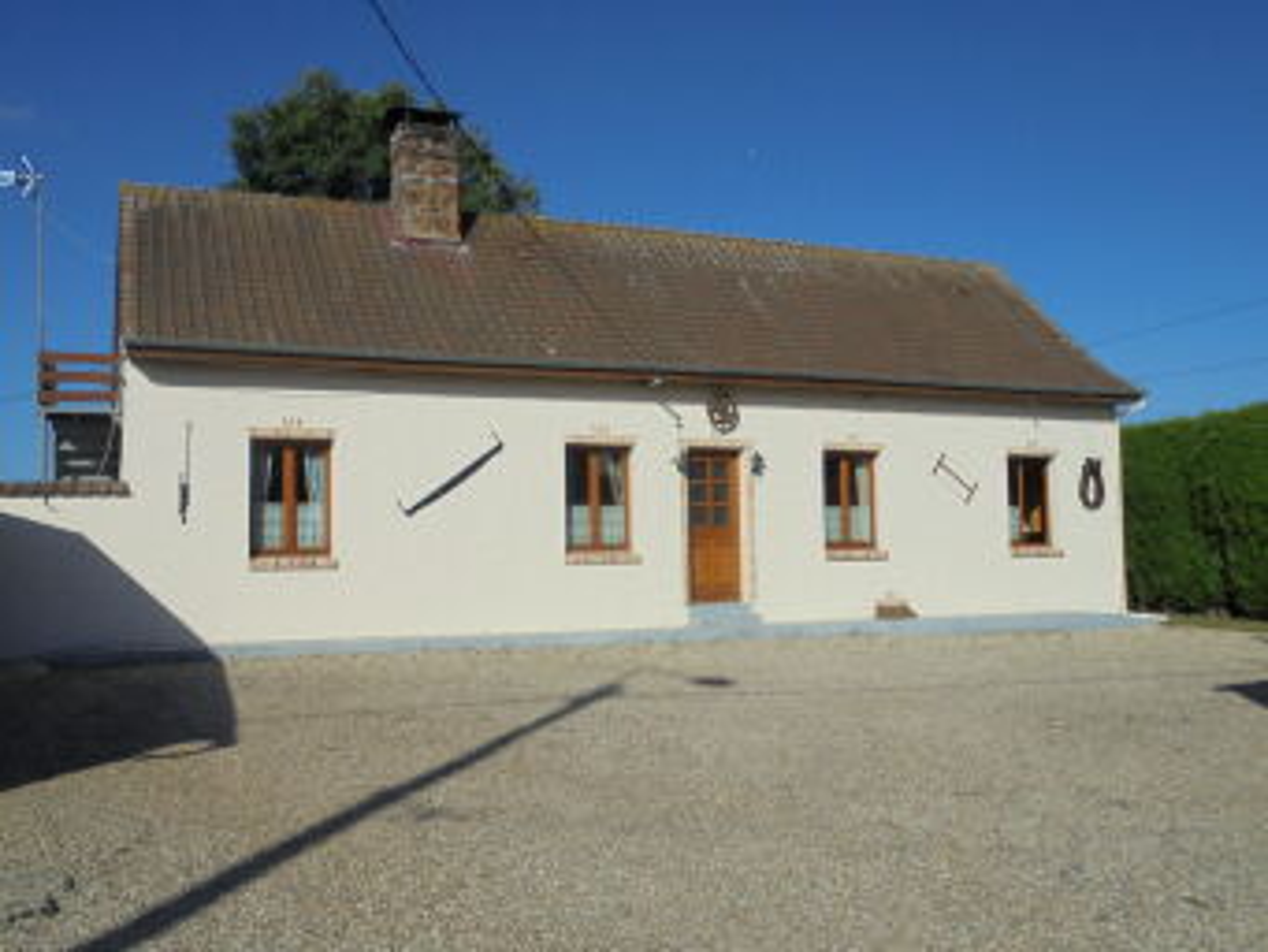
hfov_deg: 53.9
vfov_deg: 41.8
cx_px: 634
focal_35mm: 34
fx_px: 1246
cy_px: 476
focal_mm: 6.1
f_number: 12.5
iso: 100
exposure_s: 1/200
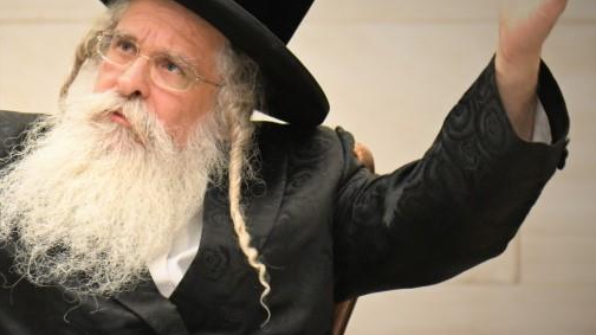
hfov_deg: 5.6
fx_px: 6050
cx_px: 130
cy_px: 175
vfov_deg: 3.2
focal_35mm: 383
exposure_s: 1/160
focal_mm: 120
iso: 2500
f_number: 4
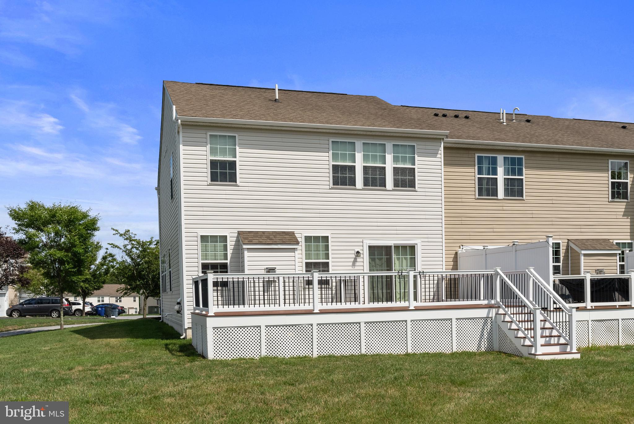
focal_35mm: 33
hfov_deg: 57.2
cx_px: 317
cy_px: 212
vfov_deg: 40.0
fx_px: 581
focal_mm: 33
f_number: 11
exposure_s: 1/1250
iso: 640
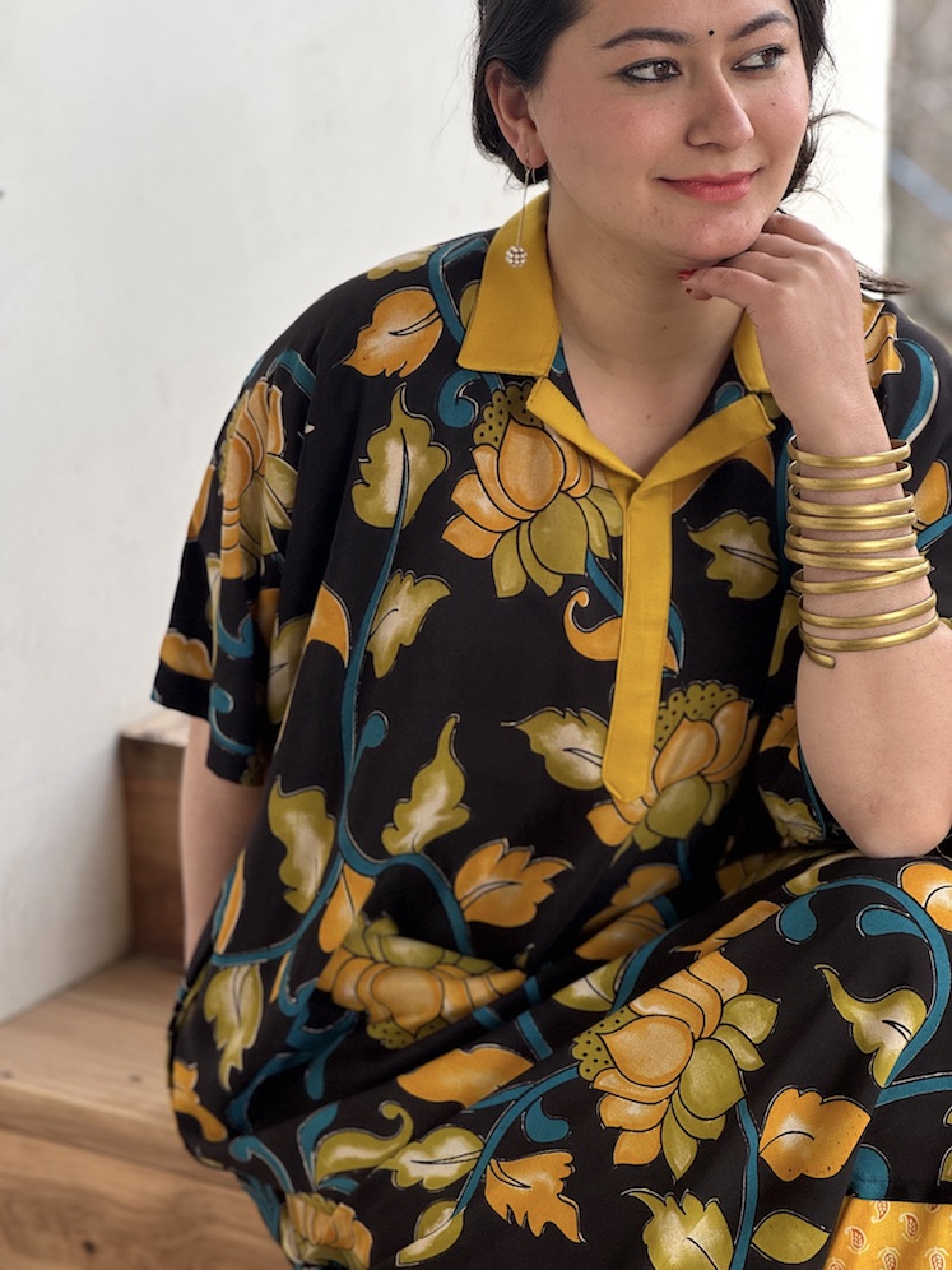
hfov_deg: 19.1
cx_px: 476
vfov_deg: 25.3
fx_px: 2824
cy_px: 635
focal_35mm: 77
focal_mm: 9
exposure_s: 1/99
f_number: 2.8
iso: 40
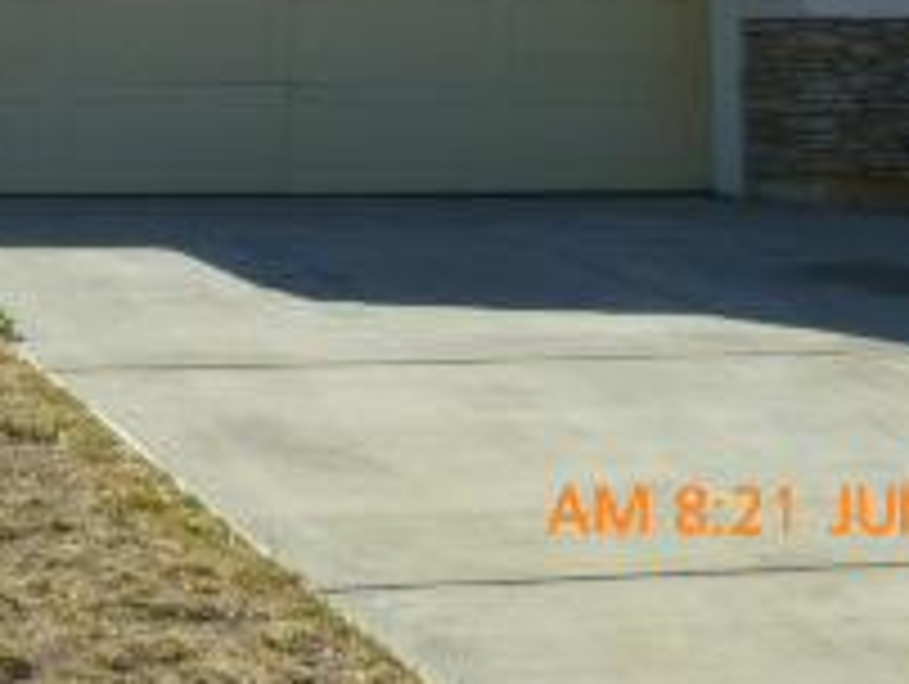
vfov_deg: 14.1
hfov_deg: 19.4
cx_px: -32
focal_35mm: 98
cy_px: -356
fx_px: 2576
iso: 100
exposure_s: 1/1000
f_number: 3.4
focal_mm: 5.6
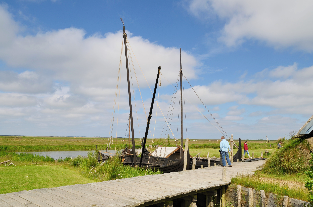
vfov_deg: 43.4
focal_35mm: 30
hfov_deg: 62.0
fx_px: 260
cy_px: 104
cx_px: 156
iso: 125
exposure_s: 1/400
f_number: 9
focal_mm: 20
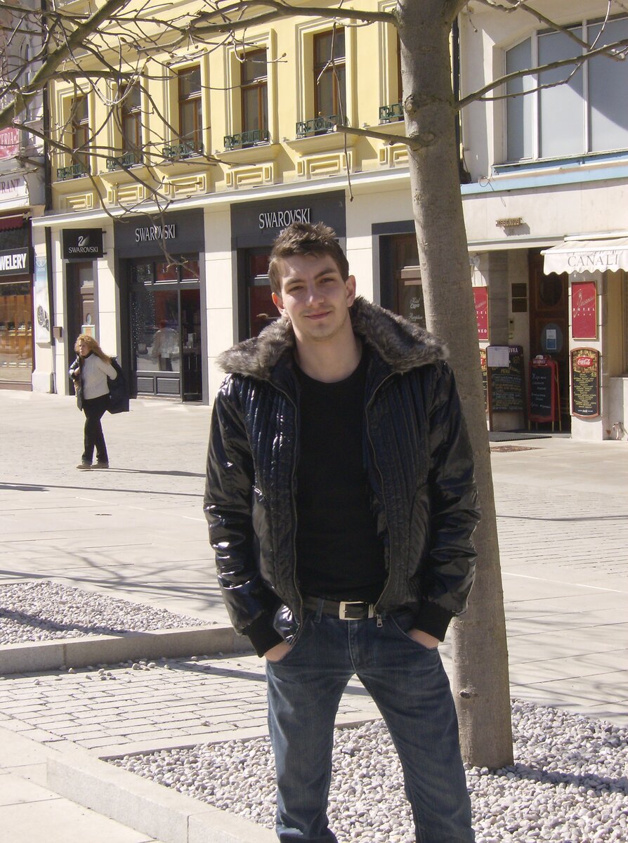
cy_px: 422
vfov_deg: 27.8
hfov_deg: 20.9
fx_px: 1701
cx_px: 314
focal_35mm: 70
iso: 100
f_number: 6.2
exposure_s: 1/319
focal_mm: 11.6
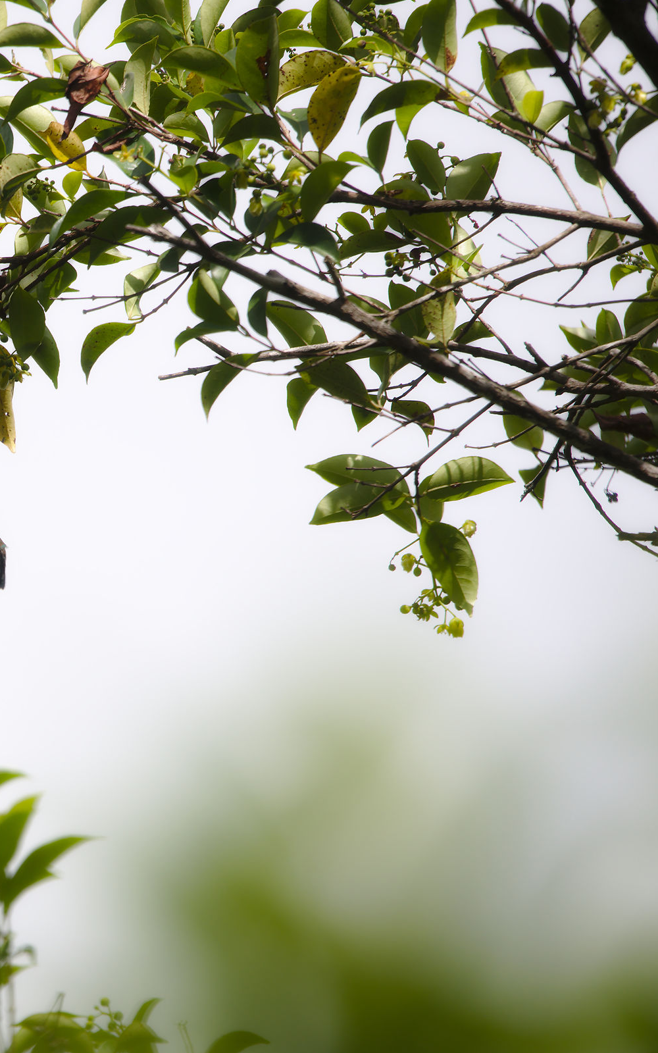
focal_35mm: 918
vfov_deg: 2.3
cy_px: 526
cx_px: -45
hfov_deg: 1.4
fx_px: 26339
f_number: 7.1
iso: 320
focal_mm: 600
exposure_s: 1/640
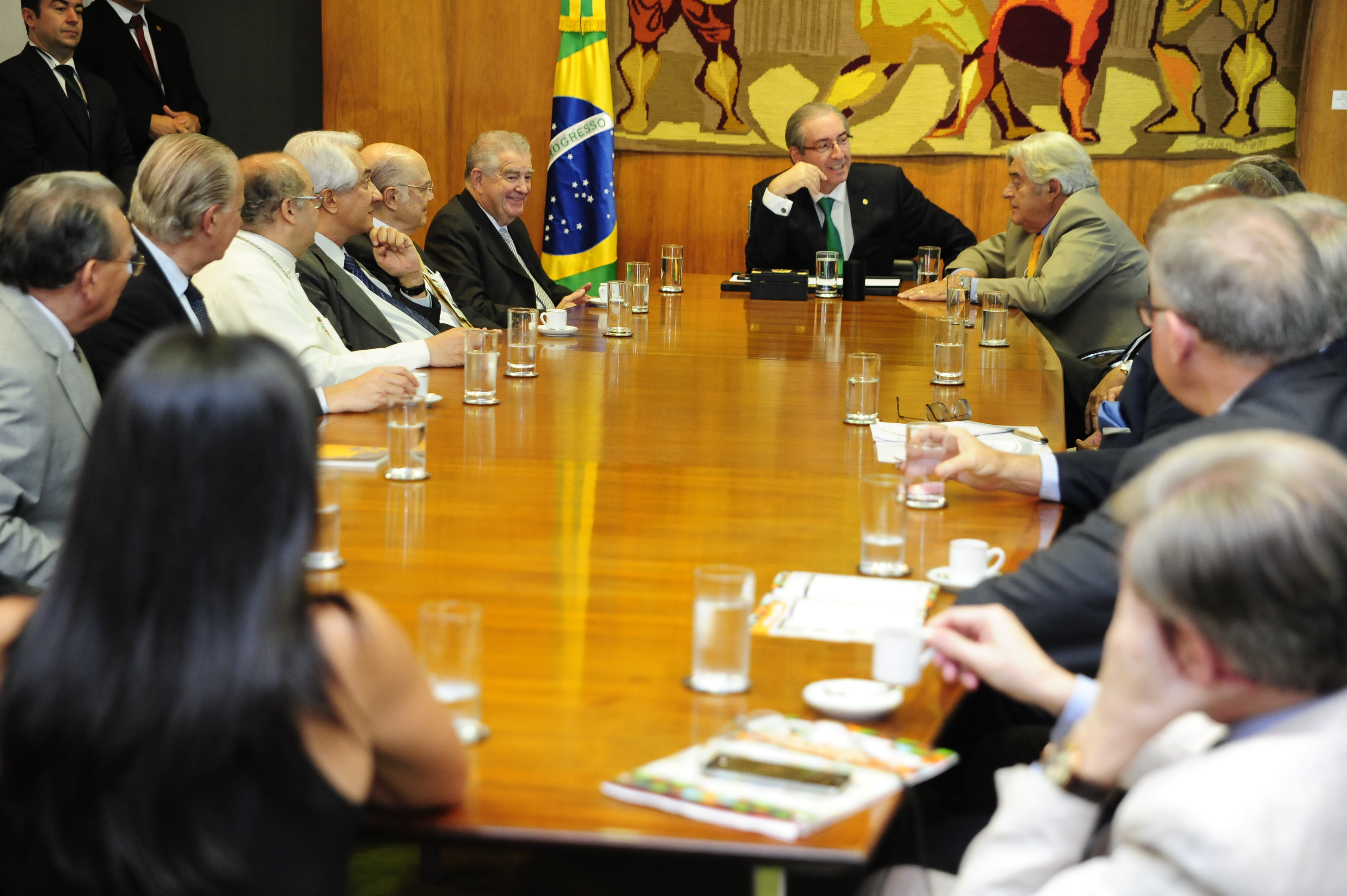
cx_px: 674
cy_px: 448
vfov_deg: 19.4
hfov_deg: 28.9
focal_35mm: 70
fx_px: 2617
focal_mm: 70
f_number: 3.5
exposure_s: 1/125
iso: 2500
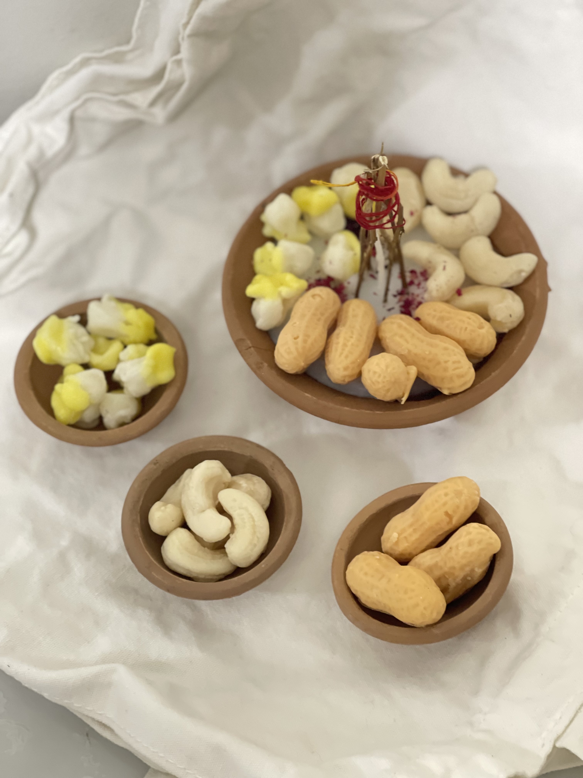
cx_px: 292
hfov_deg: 22.9
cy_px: 389
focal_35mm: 64
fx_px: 1437
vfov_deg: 30.3
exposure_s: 1/15
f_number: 2.2
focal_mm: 7.5
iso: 500
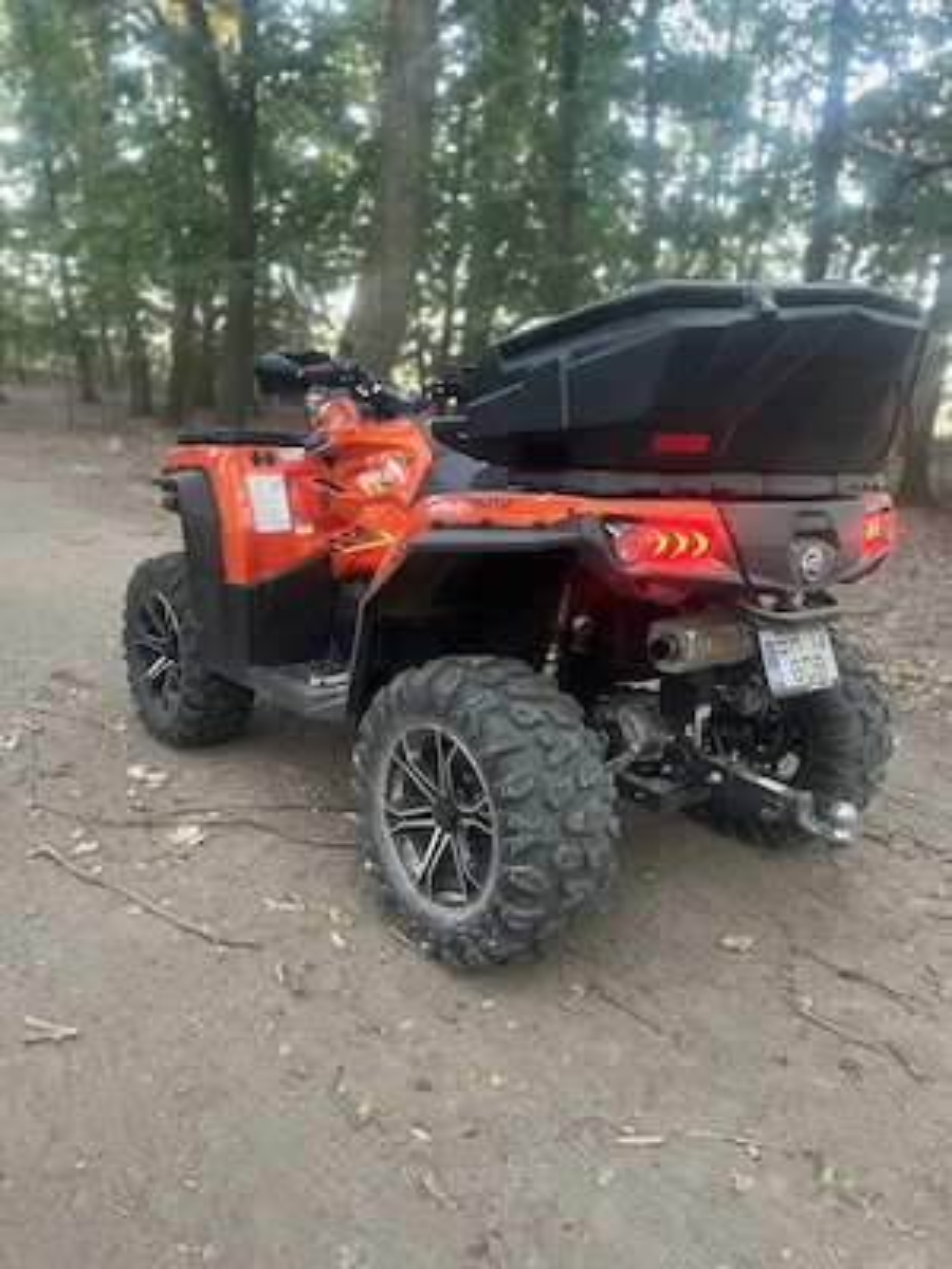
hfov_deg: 53.1
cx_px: 476
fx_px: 953
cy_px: 634
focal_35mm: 26
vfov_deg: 67.3
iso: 250
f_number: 1.5
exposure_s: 1/60
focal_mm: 5.7
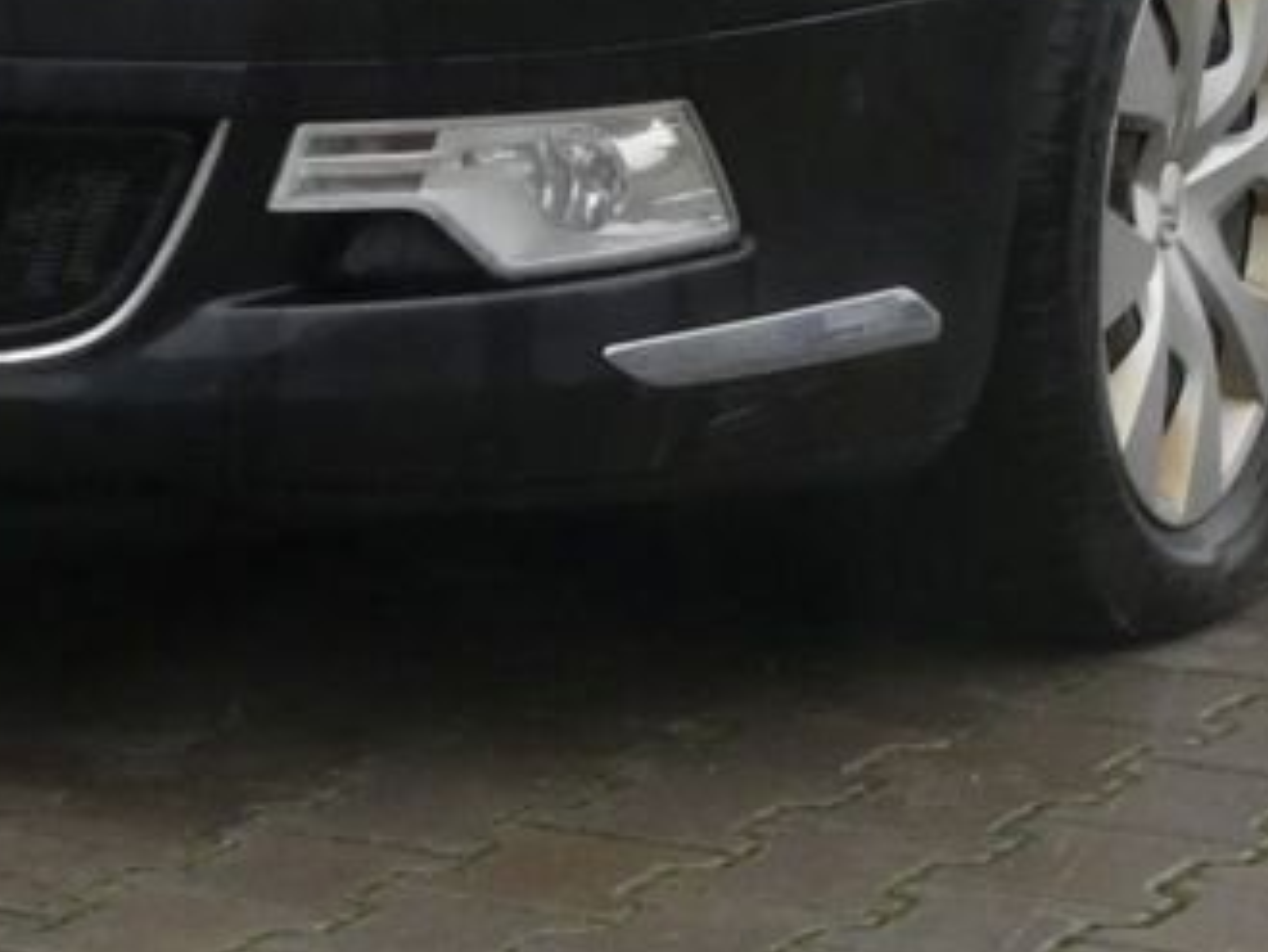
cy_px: -428
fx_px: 10260
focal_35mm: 280
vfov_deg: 5.3
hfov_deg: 7.1
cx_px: 432
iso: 500
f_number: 5.6
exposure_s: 1/80
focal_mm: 16
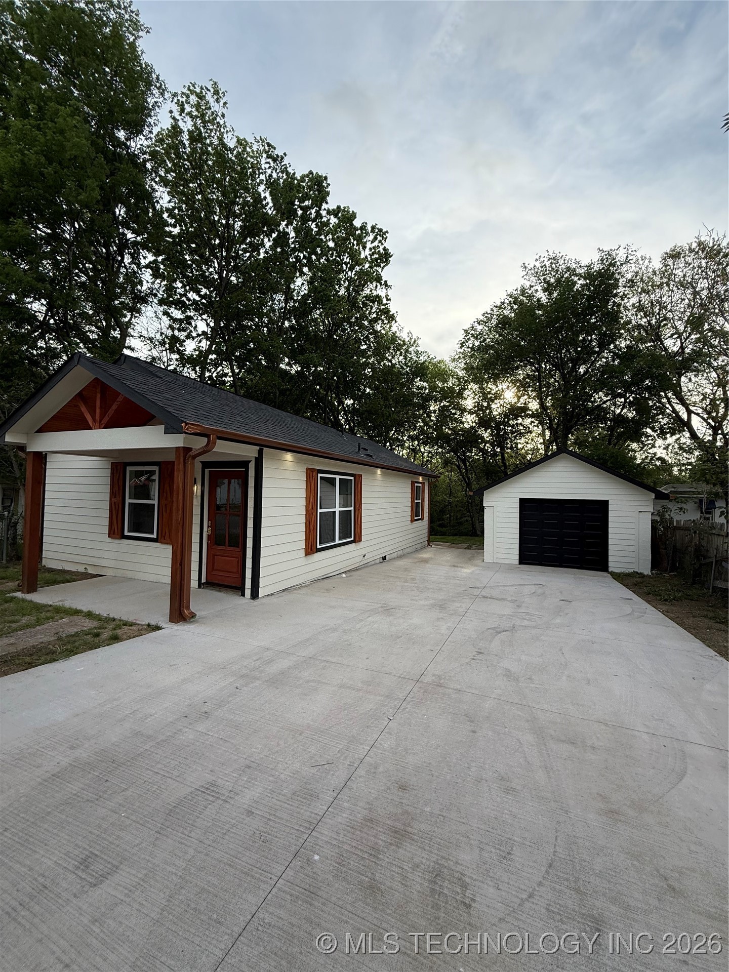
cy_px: 486
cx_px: 364
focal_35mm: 14
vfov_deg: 102.1
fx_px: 393
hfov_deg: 85.7
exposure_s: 1/694
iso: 64
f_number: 2.2
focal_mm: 2.22
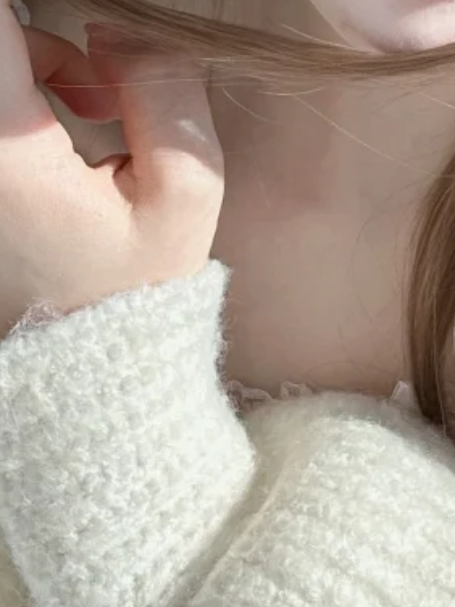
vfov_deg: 21.9
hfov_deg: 16.5
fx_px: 1542
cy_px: 97
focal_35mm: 88
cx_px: 432
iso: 25
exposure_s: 1/525
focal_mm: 2.69
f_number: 1.9
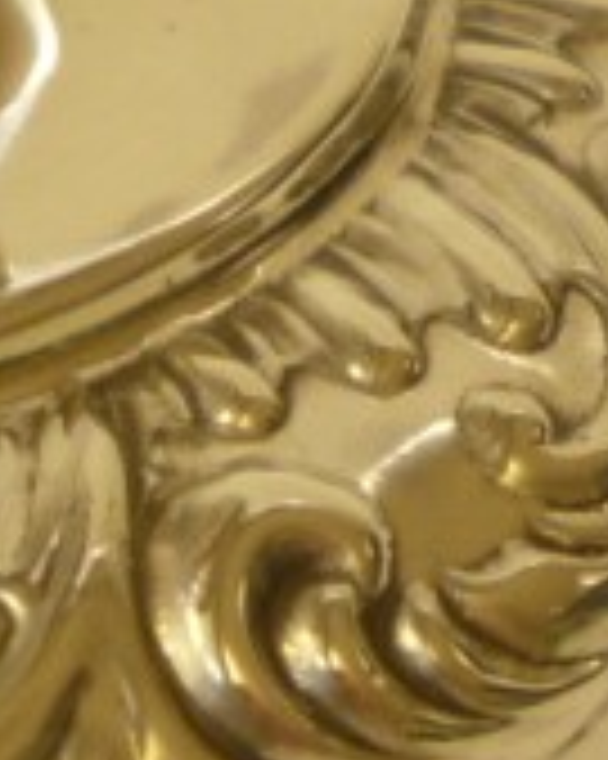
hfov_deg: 6.9
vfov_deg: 8.9
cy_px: 571
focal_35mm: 218
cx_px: -509
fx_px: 4908
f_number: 3.3
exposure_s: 1/40
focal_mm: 5.3
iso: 80
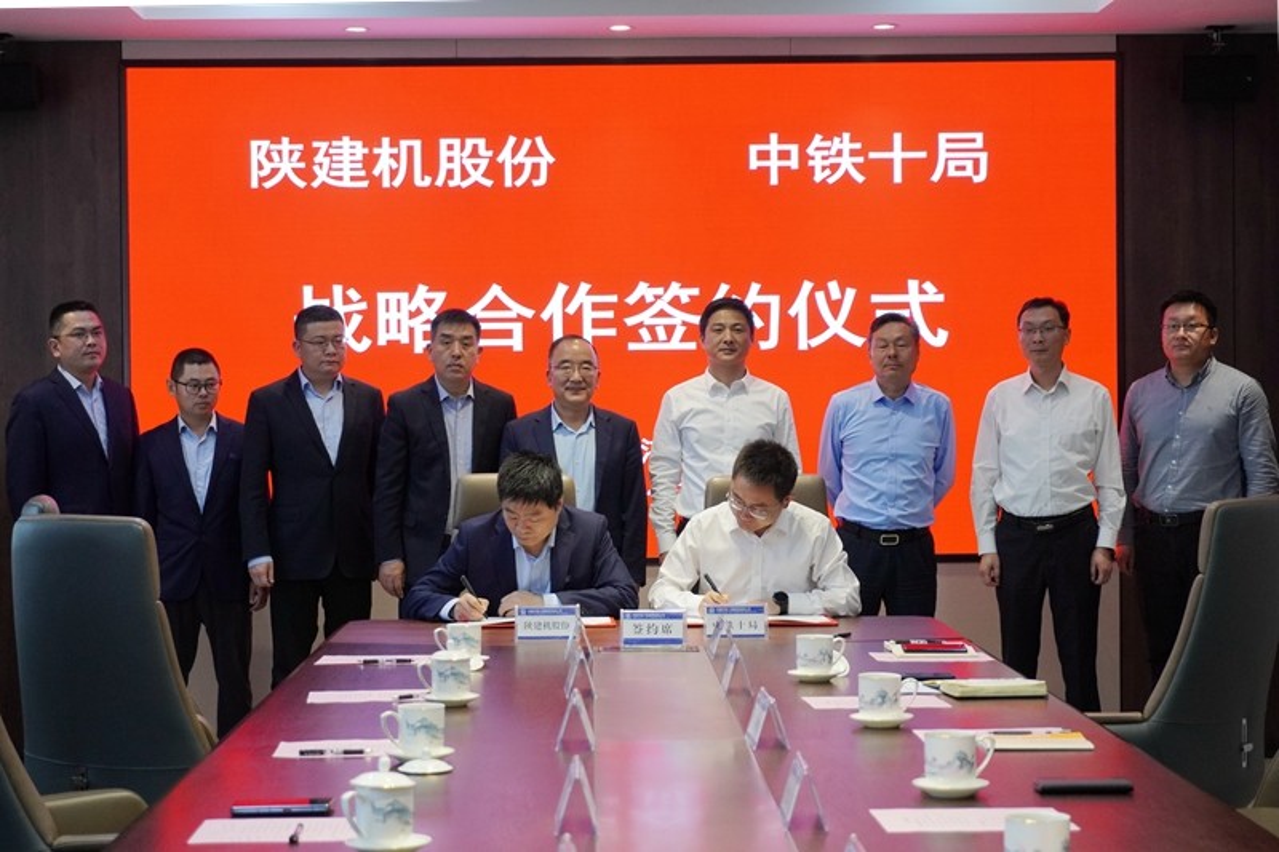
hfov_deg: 29.2
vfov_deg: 19.7
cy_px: 426
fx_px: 2451
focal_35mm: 69
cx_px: 640
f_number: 5.6
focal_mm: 46
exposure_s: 1/80
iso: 1250
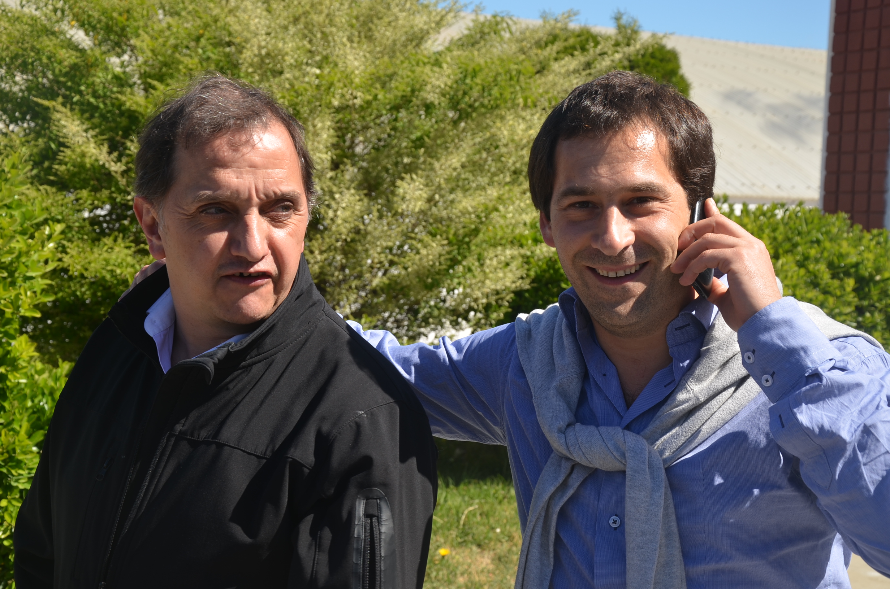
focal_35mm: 63
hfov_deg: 32.0
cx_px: 445
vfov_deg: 21.5
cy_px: 294
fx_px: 1554
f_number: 8
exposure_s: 1/250
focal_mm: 42
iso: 100
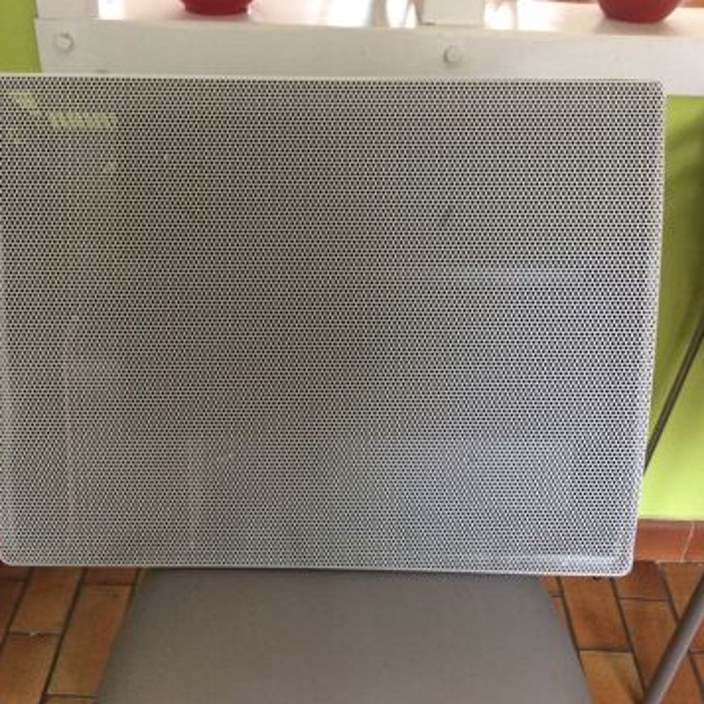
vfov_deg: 43.9
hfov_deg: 43.8
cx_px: 327
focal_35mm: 38
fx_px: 874
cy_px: 352
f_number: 2.4
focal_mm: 3.3
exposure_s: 1/25
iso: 100
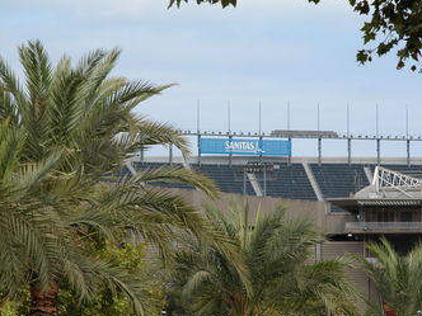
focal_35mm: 248
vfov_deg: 6.0
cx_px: 253
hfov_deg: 8.0
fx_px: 3023
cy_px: 168
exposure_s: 1/388
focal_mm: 52.4
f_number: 5.7
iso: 100
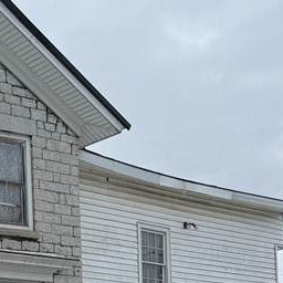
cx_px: -120
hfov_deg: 18.5
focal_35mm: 85
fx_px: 786
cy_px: 354
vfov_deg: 19.1
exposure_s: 1/2907
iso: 80
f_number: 1.78
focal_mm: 6.76
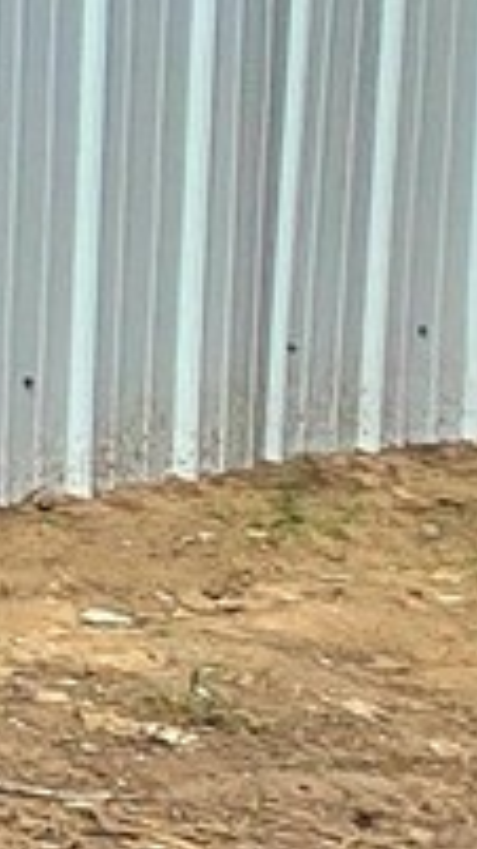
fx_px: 3037
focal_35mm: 135
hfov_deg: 5.2
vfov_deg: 15.0
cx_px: -2389
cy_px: -351
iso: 50
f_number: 2.2
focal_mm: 2.2
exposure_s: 1/2500
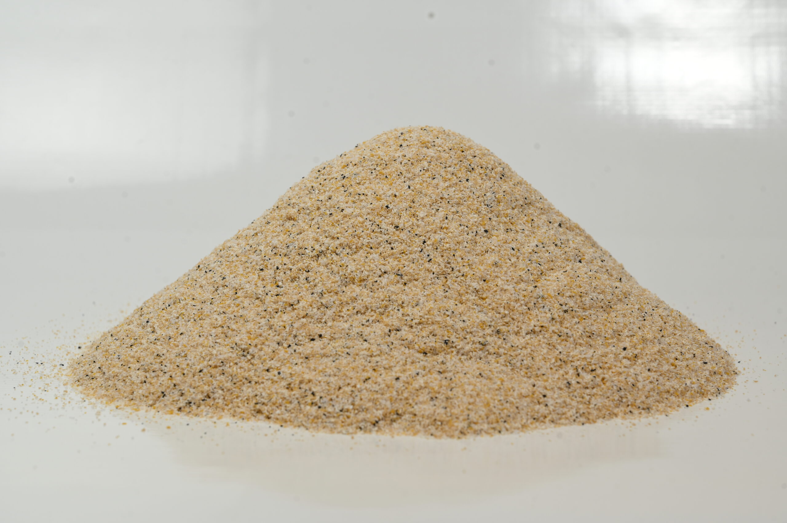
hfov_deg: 34.0
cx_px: 394
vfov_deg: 23.0
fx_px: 1289
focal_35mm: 59
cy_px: 262
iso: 125
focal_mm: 59
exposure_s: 1/125
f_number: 9
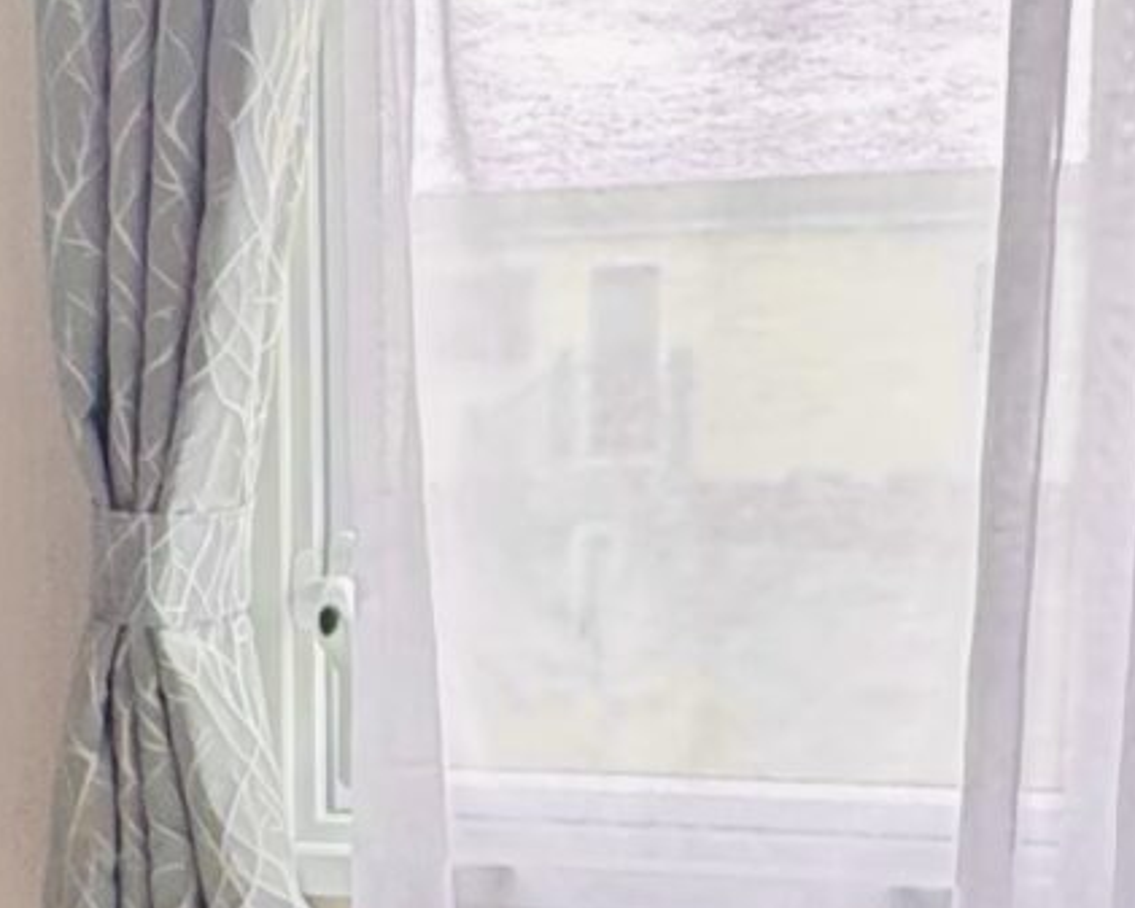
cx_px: -148
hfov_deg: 21.7
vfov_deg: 18.3
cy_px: 763
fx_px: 2789
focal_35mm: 83
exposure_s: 1/97
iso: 320
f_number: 2.2
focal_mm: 2.22
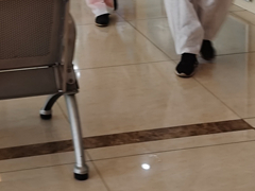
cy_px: -75
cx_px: 42
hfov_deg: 21.4
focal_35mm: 90
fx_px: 663
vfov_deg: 15.4
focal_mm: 5.56
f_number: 1.6
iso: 80
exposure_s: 1/100
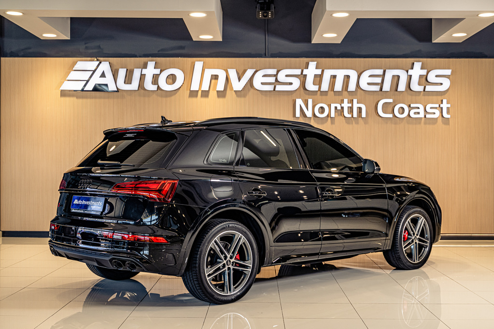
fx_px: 686
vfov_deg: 27.0
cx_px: 247
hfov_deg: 39.6
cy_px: 164
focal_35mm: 50
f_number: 4
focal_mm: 50
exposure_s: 1/125
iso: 640
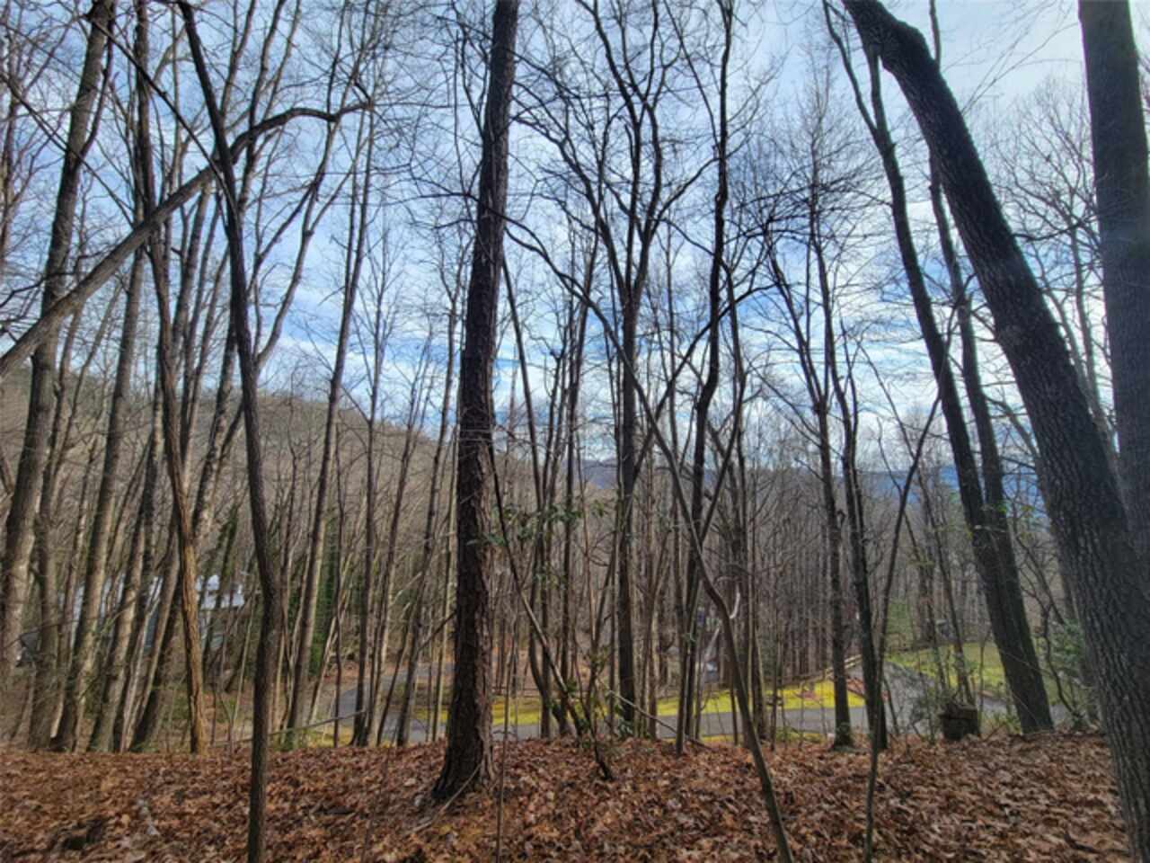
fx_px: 432
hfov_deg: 106.2
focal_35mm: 13
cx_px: 575
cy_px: 432
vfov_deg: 89.9
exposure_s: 1/652
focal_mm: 2.2
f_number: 2.2
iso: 50
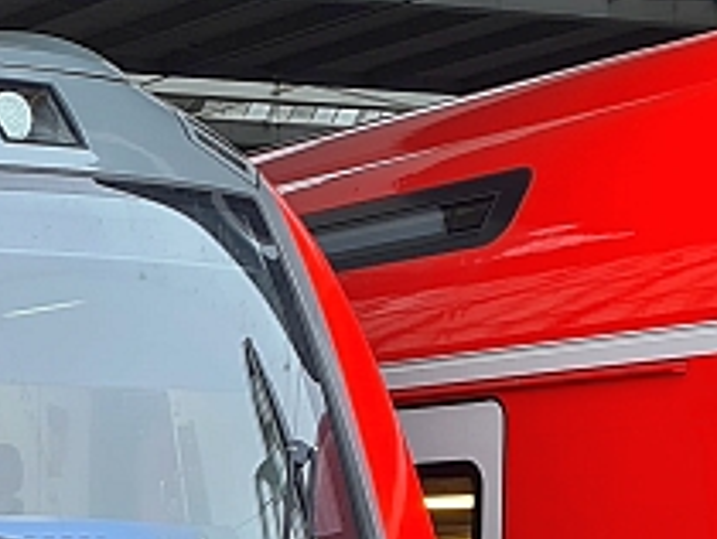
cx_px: -297
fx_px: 2053
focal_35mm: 99
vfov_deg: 14.7
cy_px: 542
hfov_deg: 18.1
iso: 64
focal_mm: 5.4
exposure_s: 1/100
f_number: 1.8
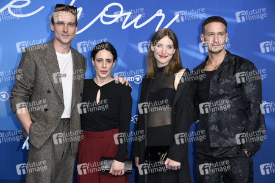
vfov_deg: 20.0
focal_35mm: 68
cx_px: 138
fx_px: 519
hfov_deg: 29.7
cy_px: 92
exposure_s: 1/250
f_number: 5.6
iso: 1000
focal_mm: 68
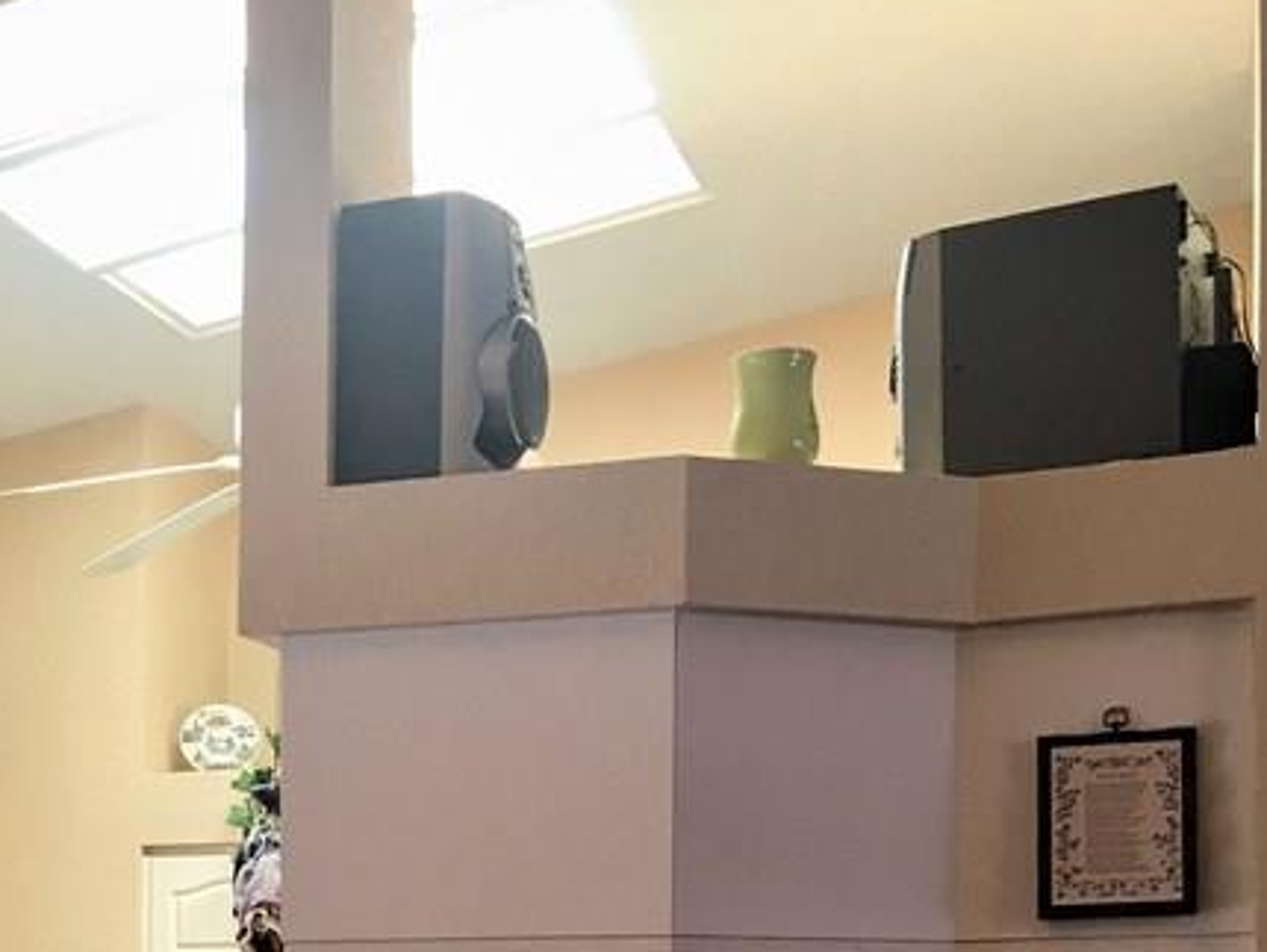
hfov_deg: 27.0
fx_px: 2527
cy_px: 1096
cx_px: 83
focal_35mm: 69
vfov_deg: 20.2
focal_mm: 4.15
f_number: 2.2
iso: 32
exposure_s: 1/15
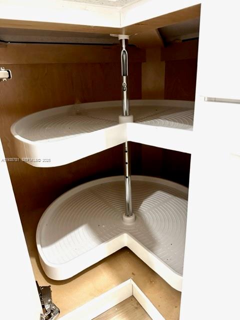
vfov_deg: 71.6
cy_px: 160
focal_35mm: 24
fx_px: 222
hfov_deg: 56.8
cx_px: 120
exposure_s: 1/60
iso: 400
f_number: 1.78
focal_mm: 6.86
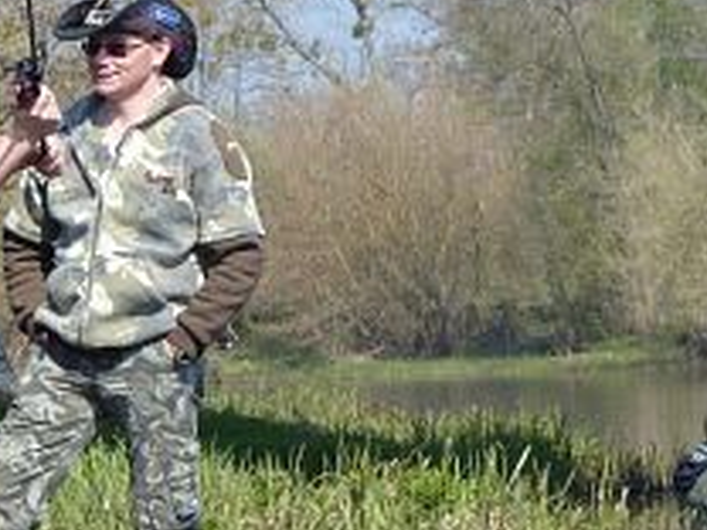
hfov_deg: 4.3
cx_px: -44
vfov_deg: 3.3
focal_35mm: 457
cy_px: 189
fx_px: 9334
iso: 100
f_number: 4
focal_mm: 27.8
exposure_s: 1/640
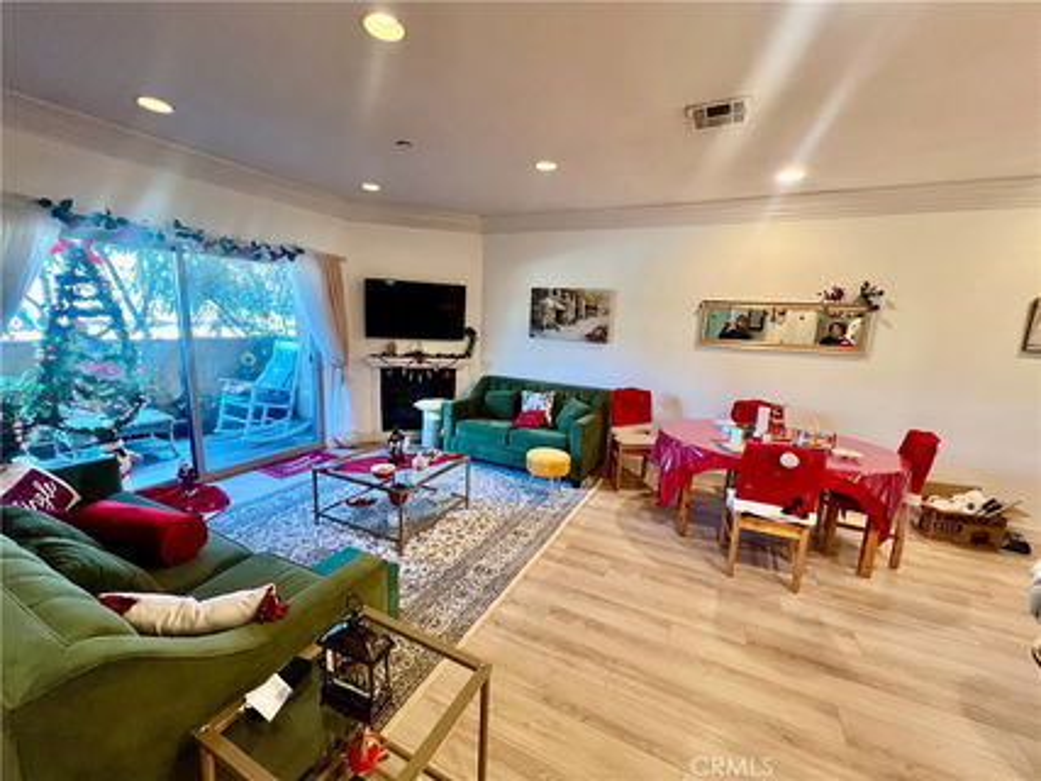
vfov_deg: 89.9
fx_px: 391
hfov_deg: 106.2
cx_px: 520
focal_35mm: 13
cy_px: 390
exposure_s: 1/60
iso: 250
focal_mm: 1.57
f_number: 1.8
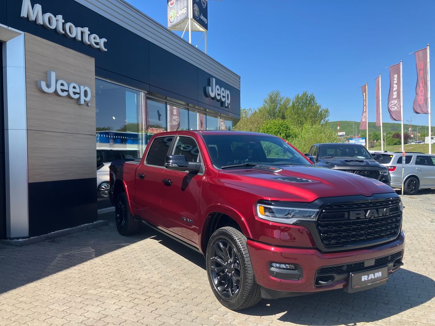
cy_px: 163
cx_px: 218
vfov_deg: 49.7
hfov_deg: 63.4
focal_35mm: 28
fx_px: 352
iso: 32
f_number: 1.8
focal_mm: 3.99
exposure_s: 1/867
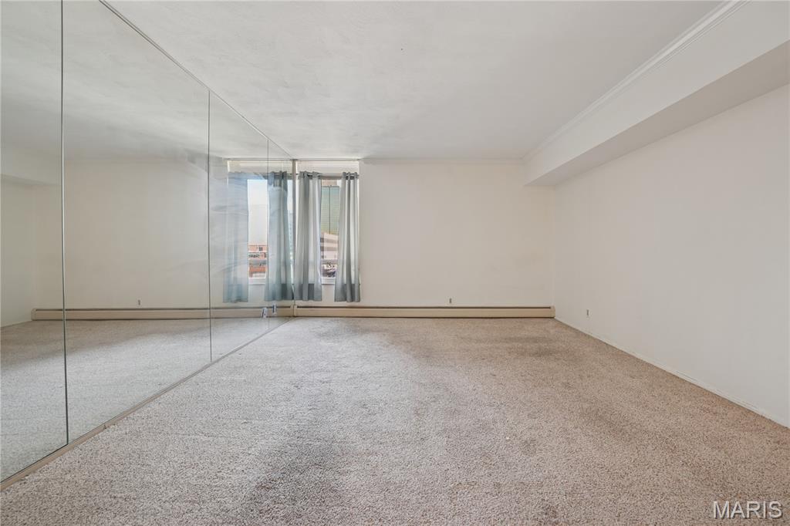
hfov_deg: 108.3
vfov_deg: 85.4
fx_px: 285
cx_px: 395
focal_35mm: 13
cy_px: 263
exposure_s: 1/8
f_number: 8
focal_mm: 13
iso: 400
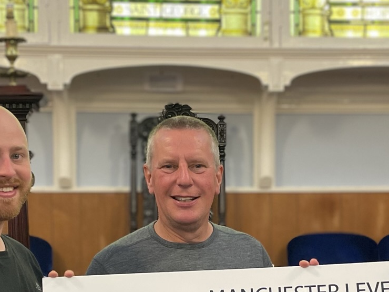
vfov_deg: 20.2
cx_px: 215
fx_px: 809
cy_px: 241
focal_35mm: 72
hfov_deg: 27.0
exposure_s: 1/50
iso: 160
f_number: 1.6
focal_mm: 4.2
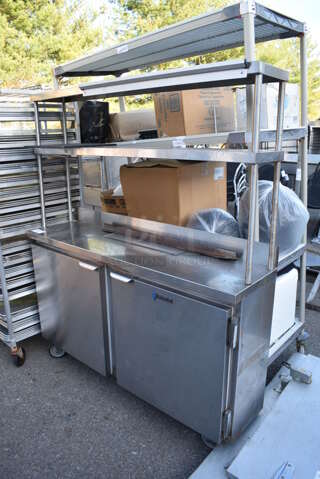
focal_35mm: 27
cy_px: 240
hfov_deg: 48.0
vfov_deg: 67.4
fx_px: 359
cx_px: 160
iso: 250
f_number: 5.6
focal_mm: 18
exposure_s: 1/125
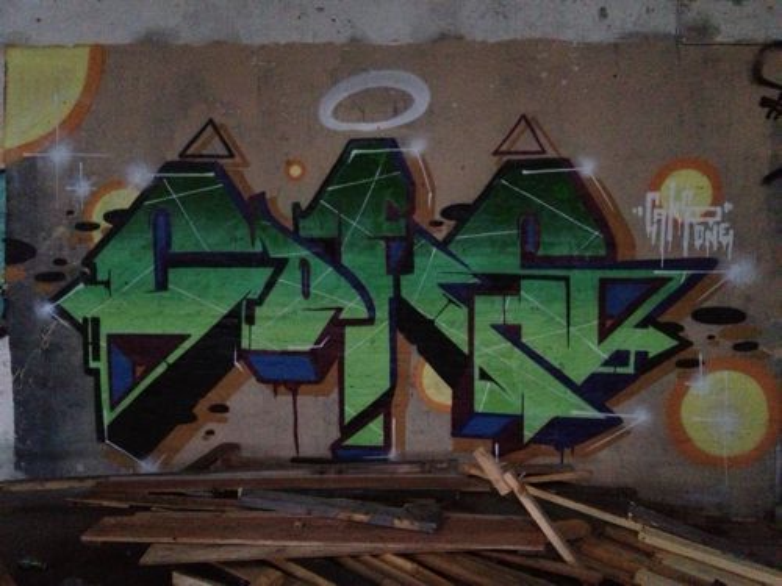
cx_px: 391
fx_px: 791
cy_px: 293
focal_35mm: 35
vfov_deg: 40.7
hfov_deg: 52.6
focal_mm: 4.28
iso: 800
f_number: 2.4
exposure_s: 1/15
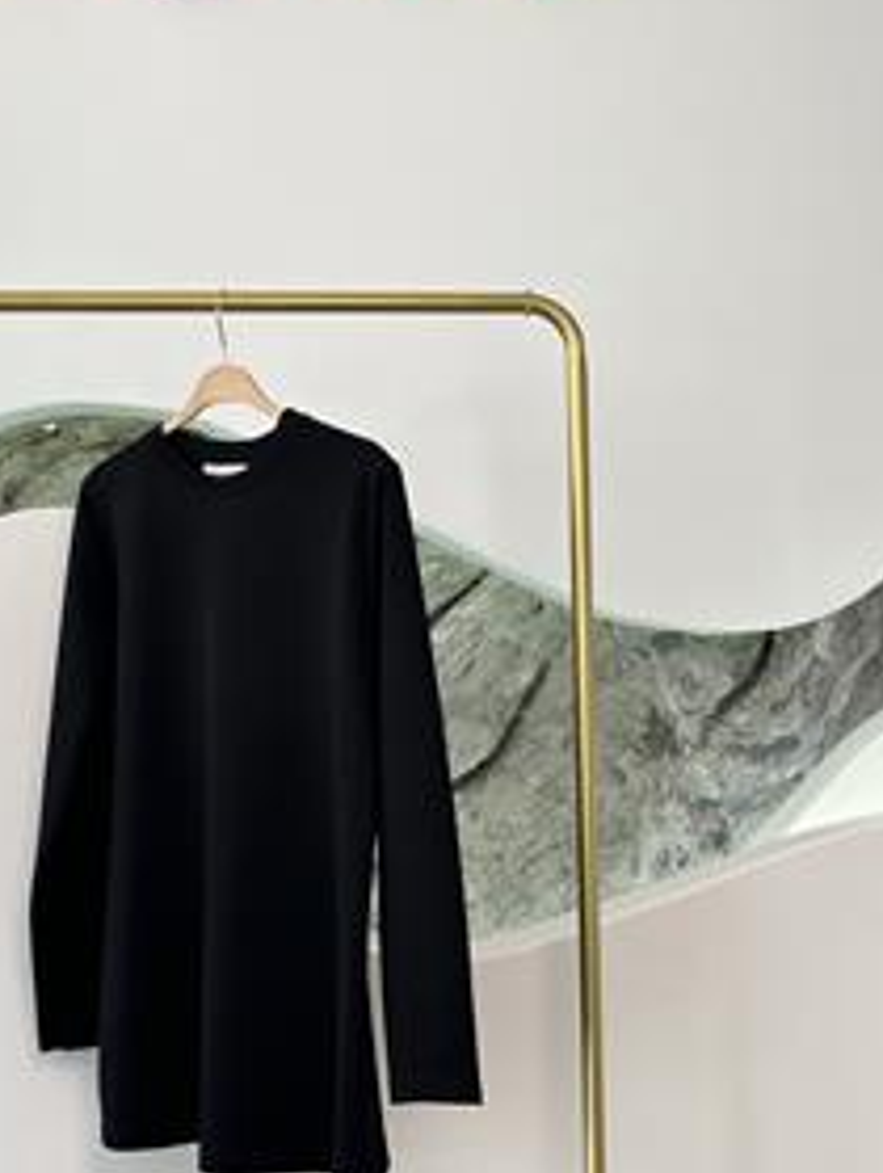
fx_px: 2409
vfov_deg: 27.4
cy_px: 536
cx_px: 265
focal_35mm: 71
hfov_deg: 20.7
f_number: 1.78
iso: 50
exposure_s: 1/199
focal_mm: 6.86
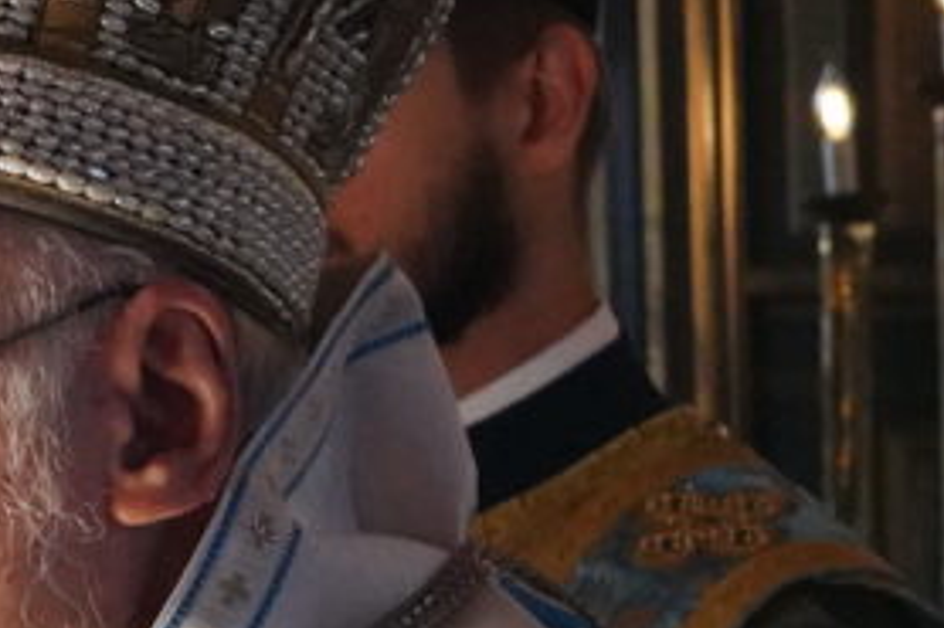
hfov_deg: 10.2
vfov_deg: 7.2
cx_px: -767
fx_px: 4979
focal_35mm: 190
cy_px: 557
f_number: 8
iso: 16000
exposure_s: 1/500
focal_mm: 44
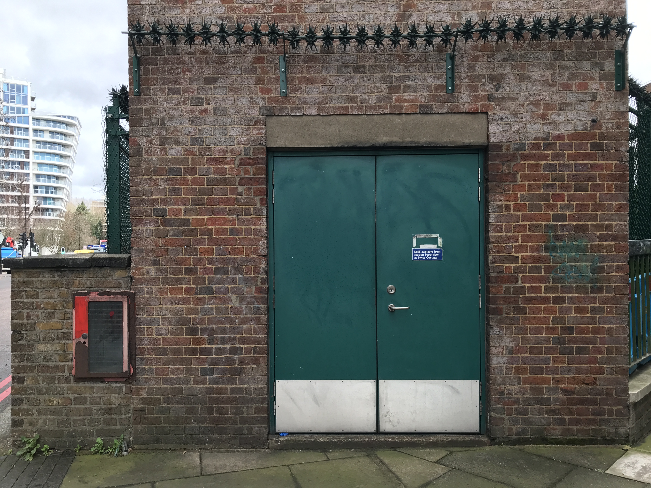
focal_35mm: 28
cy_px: 244
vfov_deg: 49.7
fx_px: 527
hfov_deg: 63.4
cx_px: 326
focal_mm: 3.99
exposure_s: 1/168
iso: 20
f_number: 1.8
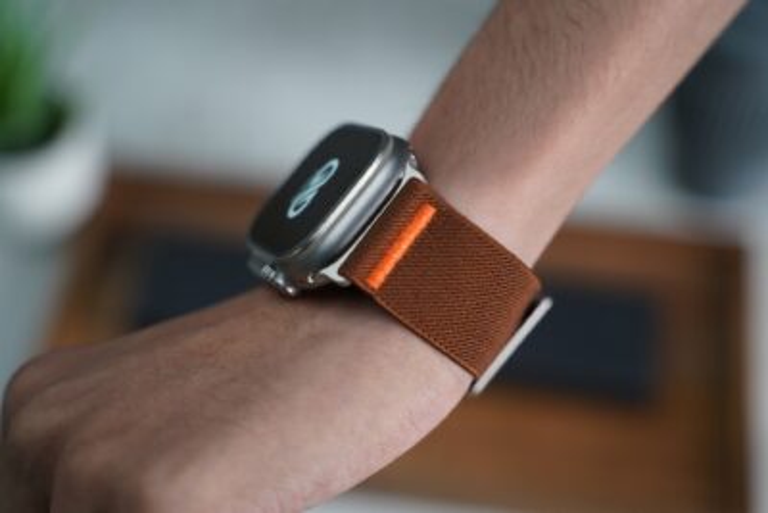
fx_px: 1323
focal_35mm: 62
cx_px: 384
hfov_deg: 32.4
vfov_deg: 21.9
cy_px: 256
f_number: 2.8
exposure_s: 1/90
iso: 800
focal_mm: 62
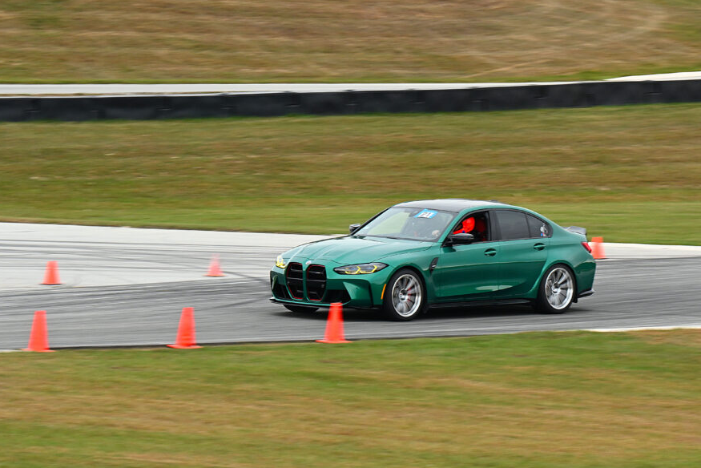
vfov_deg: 3.9
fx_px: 6837
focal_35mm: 351
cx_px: 393
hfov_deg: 5.9
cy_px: 218
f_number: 8
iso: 400
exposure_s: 1/160
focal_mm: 200
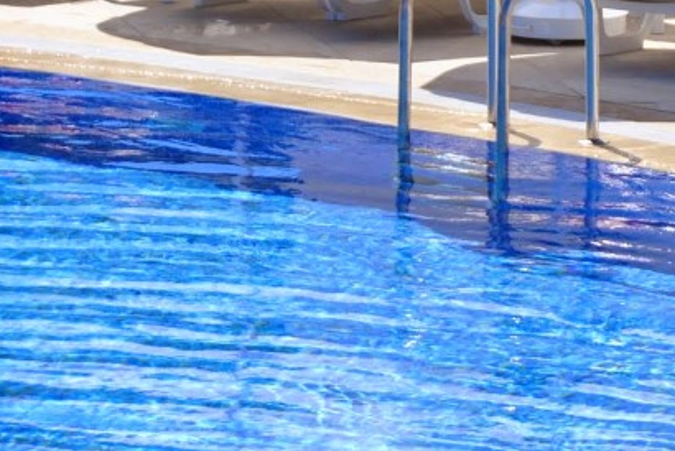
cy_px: -81
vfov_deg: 4.7
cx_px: 928
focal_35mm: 294
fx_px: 5516
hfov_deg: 6.9
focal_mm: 70
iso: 100
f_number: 5.6
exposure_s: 1/500
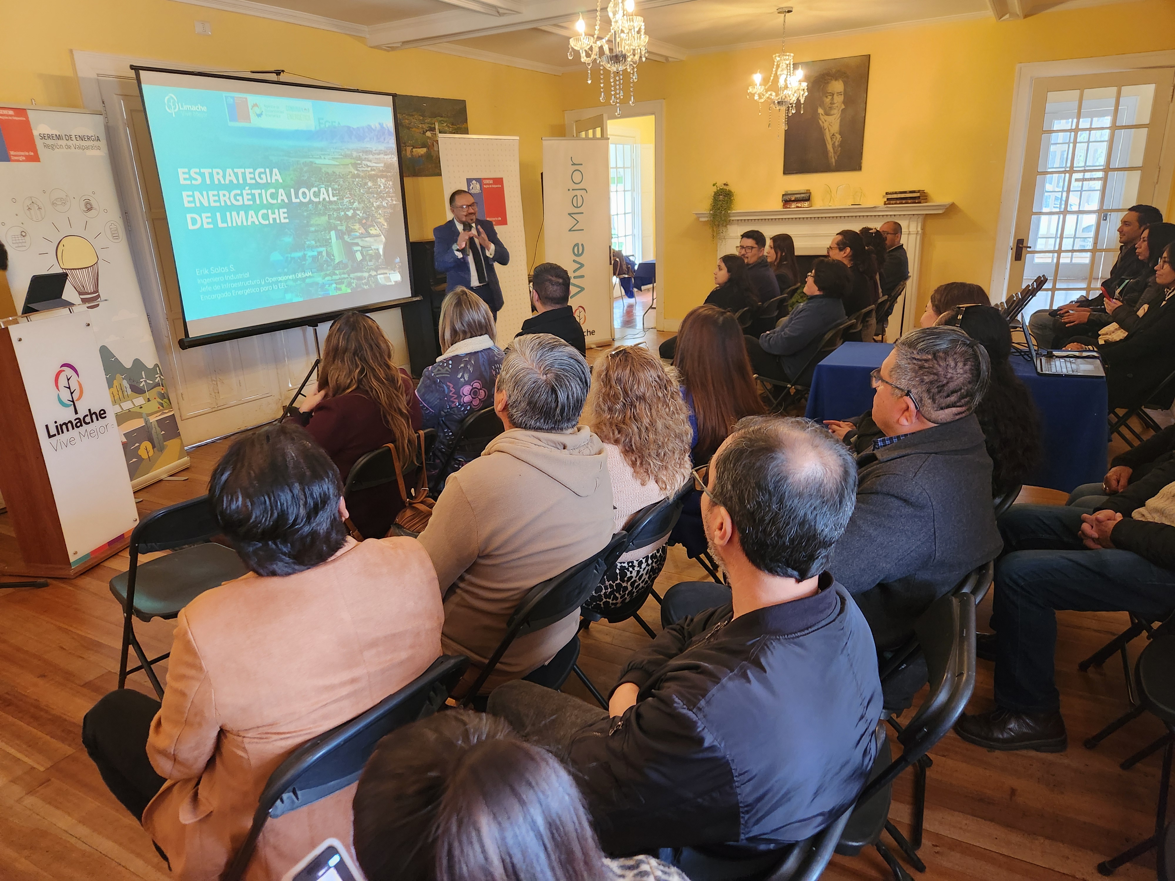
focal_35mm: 23
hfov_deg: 73.9
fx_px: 781
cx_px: 588
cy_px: 440
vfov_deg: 58.9
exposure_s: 1/50
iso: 640
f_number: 1.8
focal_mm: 5.4
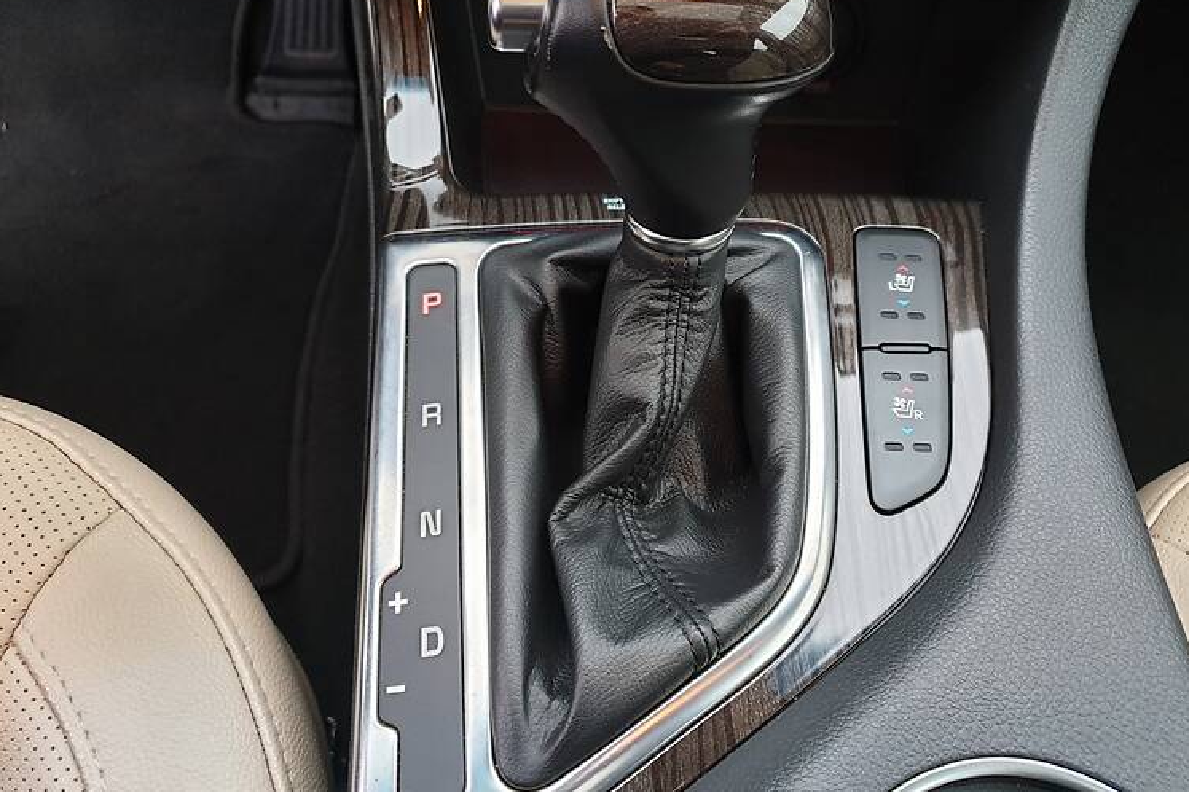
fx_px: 958
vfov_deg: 44.9
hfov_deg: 63.6
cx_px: 634
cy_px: 352
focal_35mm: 29
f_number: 1.5
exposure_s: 1/50
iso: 320
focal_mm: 4.3
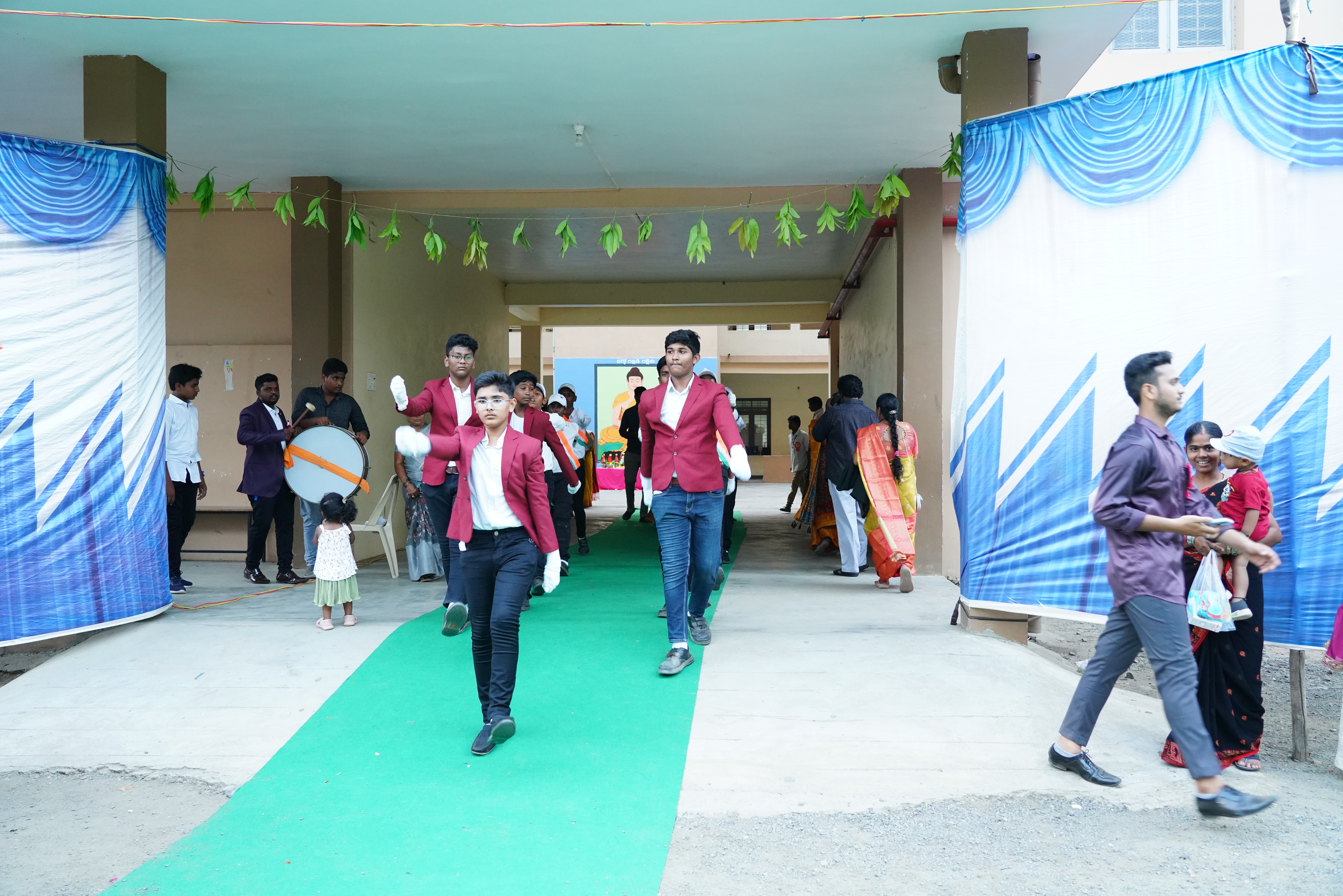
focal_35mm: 29
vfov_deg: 45.0
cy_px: 448
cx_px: 672
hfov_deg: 63.7
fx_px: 1082
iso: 3200
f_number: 4
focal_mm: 29
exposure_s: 1/125
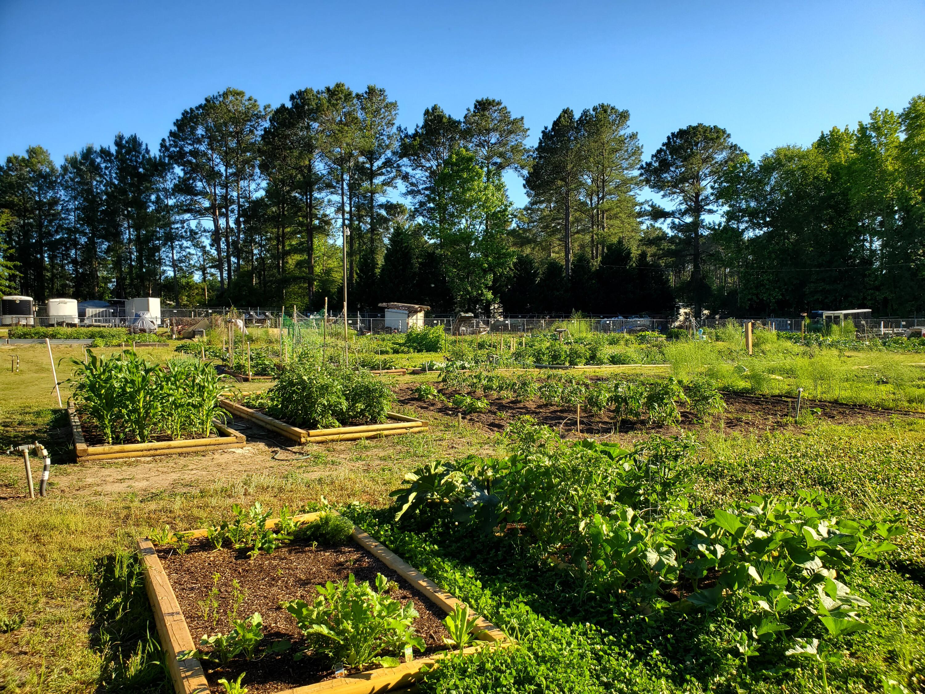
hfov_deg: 67.3
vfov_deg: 53.1
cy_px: 347
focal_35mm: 26
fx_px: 695
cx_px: 462
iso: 50
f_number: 2.4
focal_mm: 4.3
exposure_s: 1/668
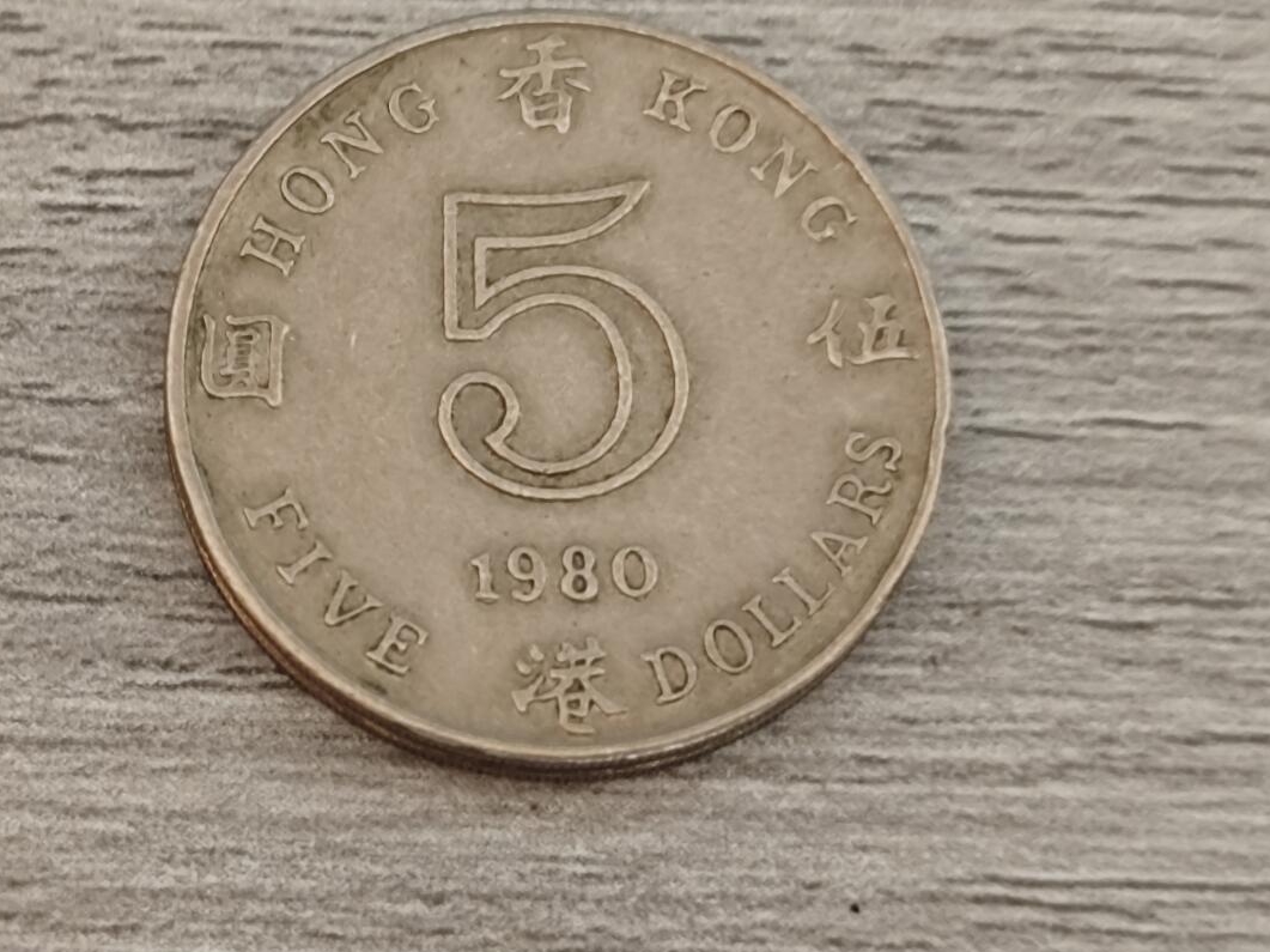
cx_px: 597
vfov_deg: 14.9
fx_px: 3631
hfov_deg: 19.8
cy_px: 389
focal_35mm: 99
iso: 400
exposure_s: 1/50
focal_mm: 8.7
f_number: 1.9
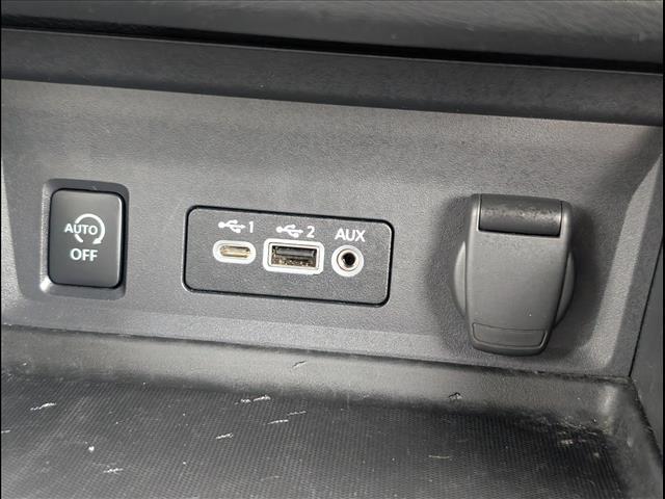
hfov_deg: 38.9
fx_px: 941
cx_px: 332
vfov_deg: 29.7
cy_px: 250
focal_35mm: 49
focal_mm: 6.9
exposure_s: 1/137
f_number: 1.68
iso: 1038
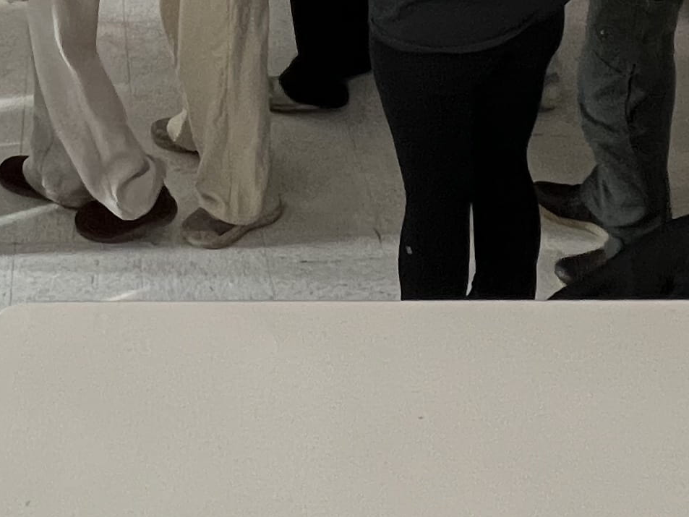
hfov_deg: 34.1
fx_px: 1095
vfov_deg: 18.8
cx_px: 157
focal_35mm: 55
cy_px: -469
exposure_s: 1/60
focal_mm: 1.57
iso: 250
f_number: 1.8
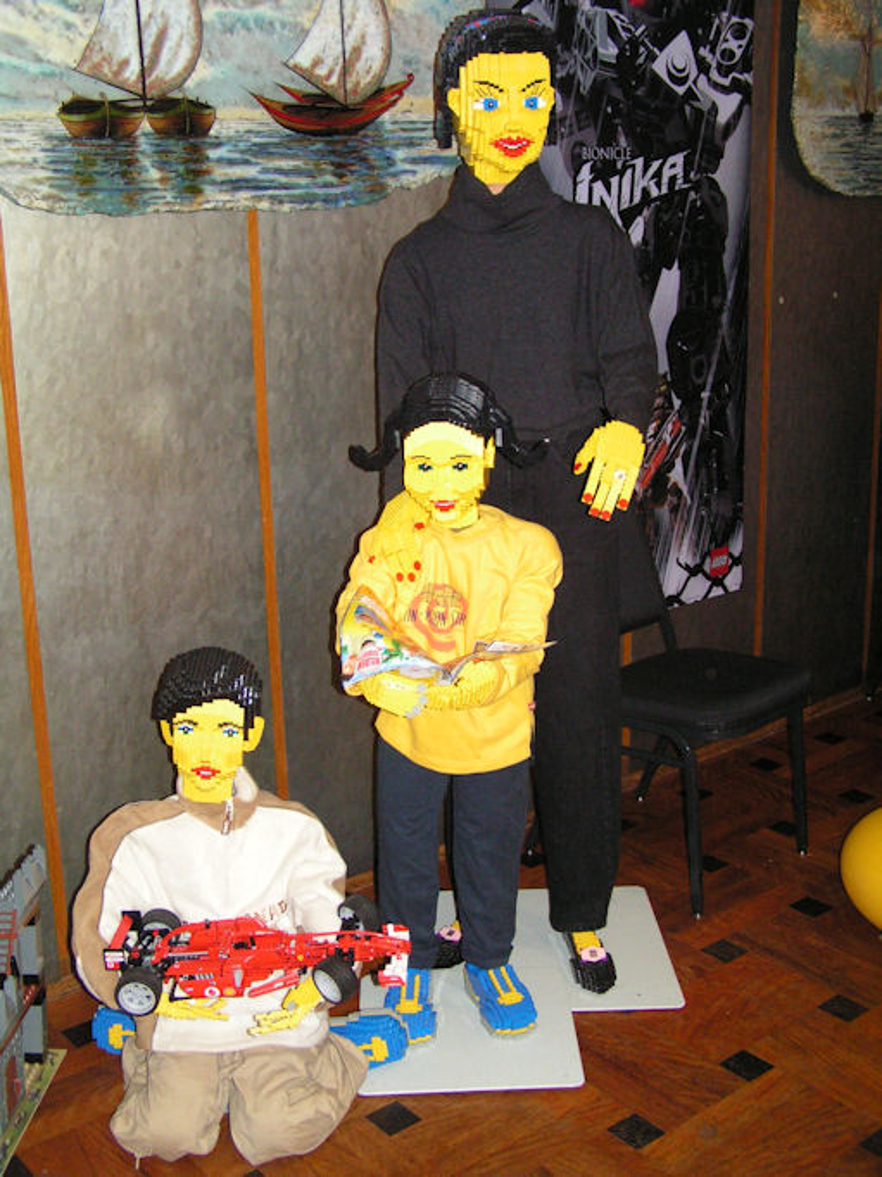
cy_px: 588
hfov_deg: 34.3
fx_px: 1428
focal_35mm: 42
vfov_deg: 44.8
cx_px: 441
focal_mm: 7.1
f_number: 2.8
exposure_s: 1/50
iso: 200
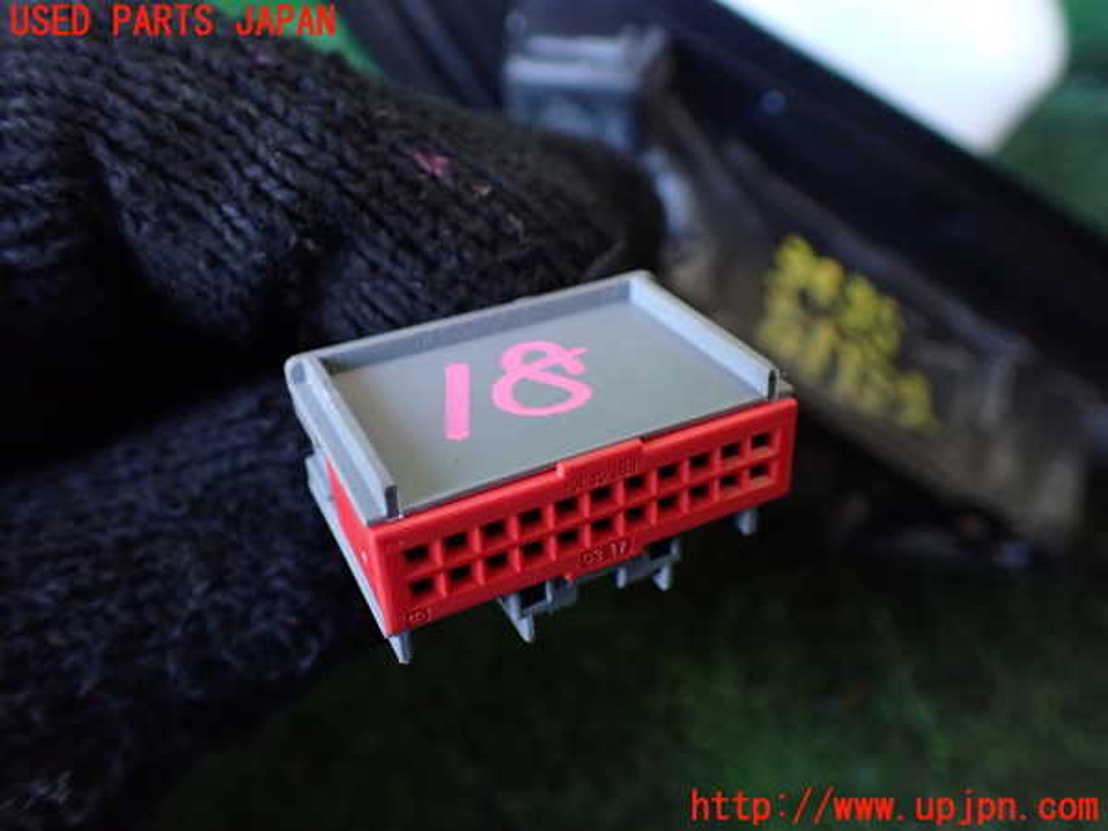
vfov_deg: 46.8
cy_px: 416
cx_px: 554
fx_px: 960
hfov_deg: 60.0
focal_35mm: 30
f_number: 2.3
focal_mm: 5.4
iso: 640
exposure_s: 1/125
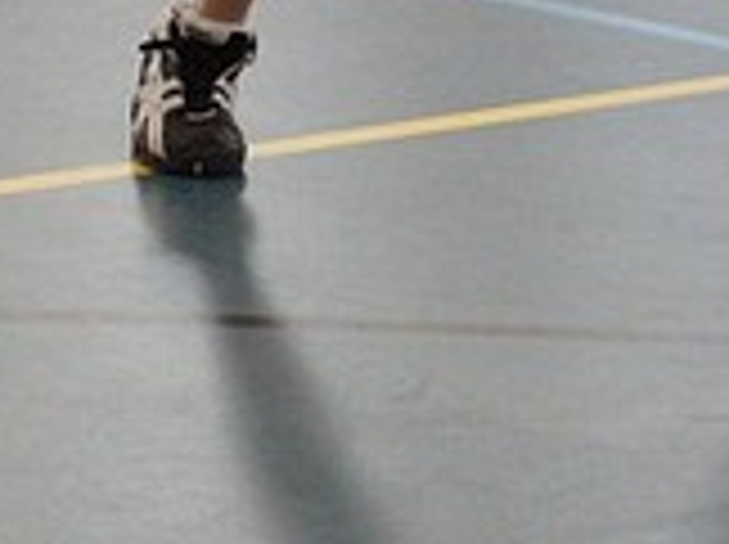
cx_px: 477
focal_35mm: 411
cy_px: -823
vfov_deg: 3.6
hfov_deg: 4.8
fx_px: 8644
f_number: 4
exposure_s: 1/250
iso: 1250
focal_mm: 45
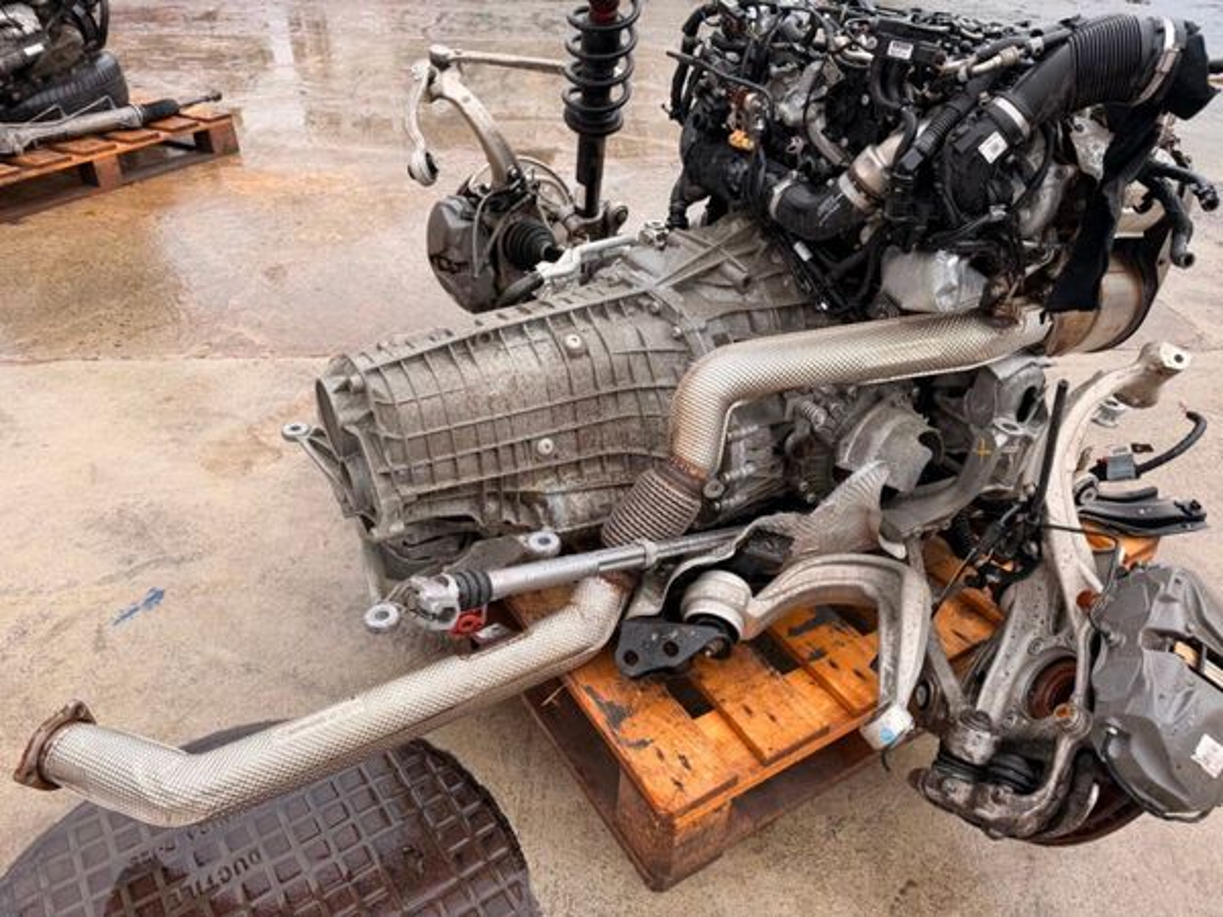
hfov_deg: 71.6
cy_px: 458
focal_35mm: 24
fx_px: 848
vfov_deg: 56.8
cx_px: 612
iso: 80
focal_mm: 6.76
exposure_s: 1/302
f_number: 1.78
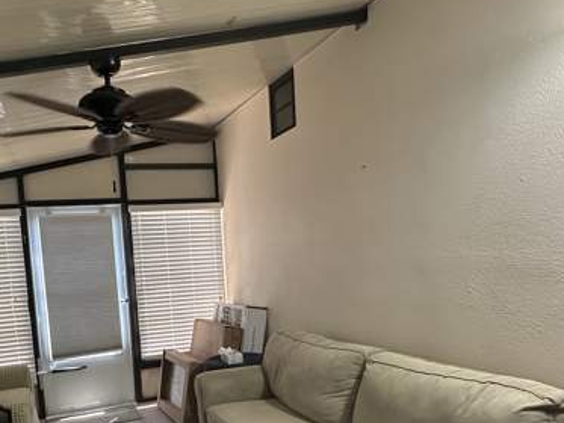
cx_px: 194
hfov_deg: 58.7
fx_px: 489
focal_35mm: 30
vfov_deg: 45.3
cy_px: 313
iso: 320
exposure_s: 1/69
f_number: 2.2
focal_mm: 2.22
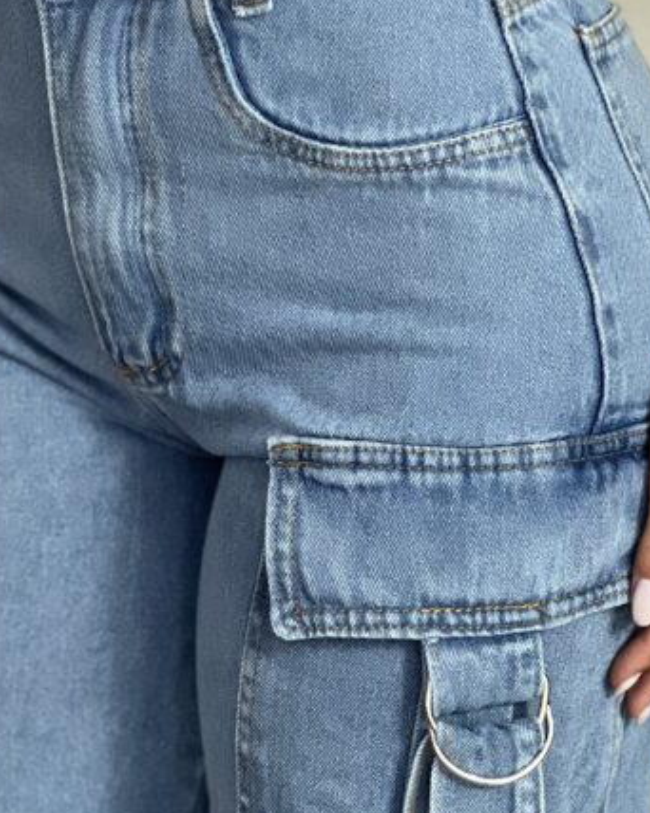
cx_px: 154
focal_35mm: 164
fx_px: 3946
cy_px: 540
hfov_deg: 9.4
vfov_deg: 11.8
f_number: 2.8
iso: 160
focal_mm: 9
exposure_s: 1/120
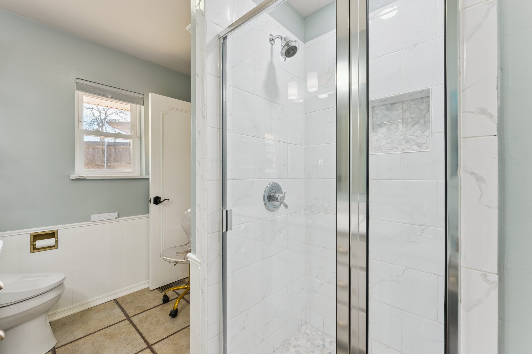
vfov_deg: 76.9
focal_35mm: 15
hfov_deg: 100.0
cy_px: 177
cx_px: 266
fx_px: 223
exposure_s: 1/40
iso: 200
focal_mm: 15.1
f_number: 10
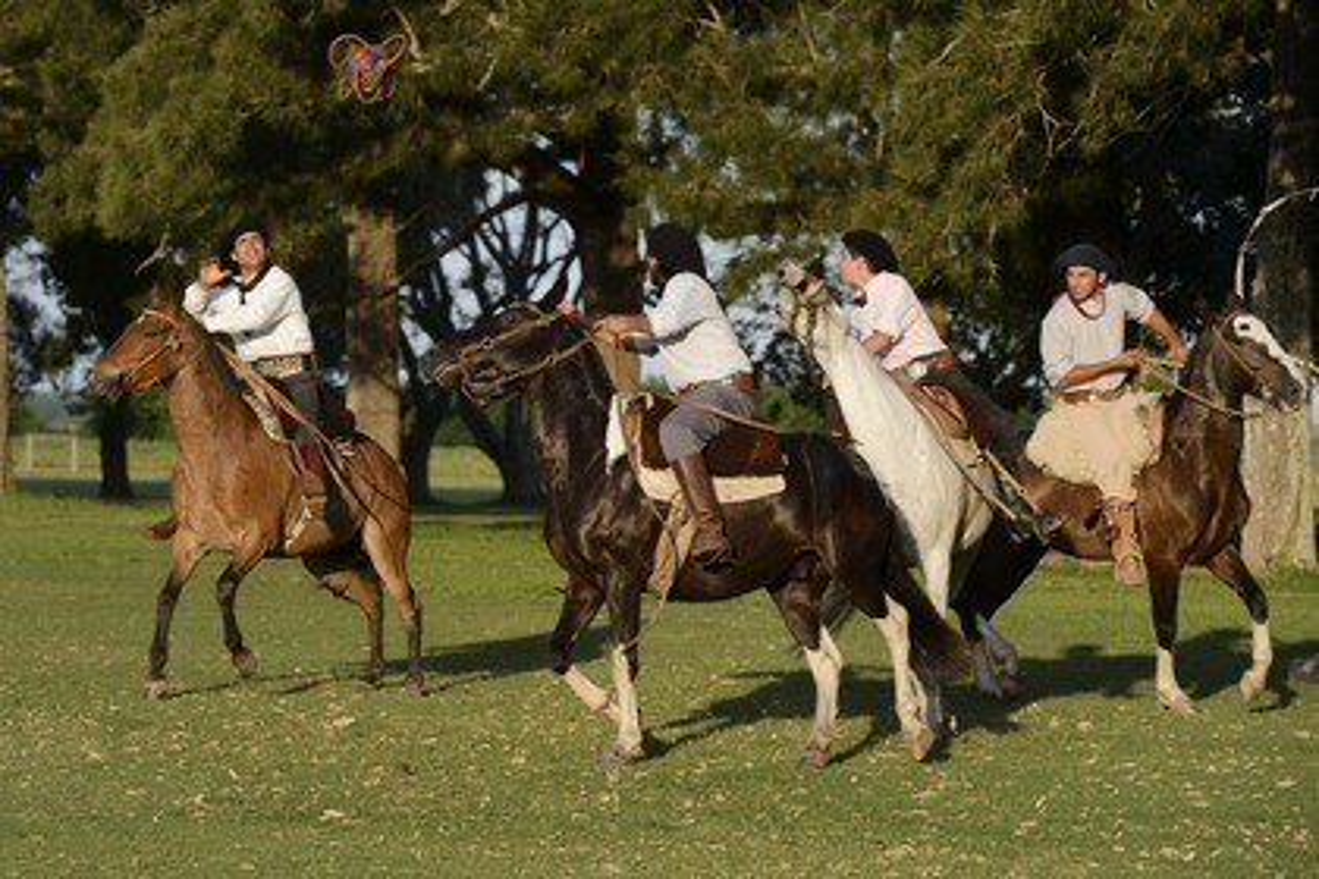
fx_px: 6045
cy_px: 440
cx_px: 660
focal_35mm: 165
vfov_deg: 8.3
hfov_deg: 12.5
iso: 400
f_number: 6.3
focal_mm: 165
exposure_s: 1/800
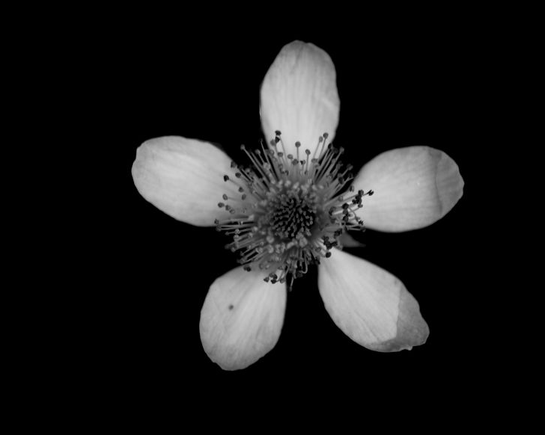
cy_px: 217
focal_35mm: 94
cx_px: 294
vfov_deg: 16.4
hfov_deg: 20.5
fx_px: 1509
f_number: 5.6
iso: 100
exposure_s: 1/15
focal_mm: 55
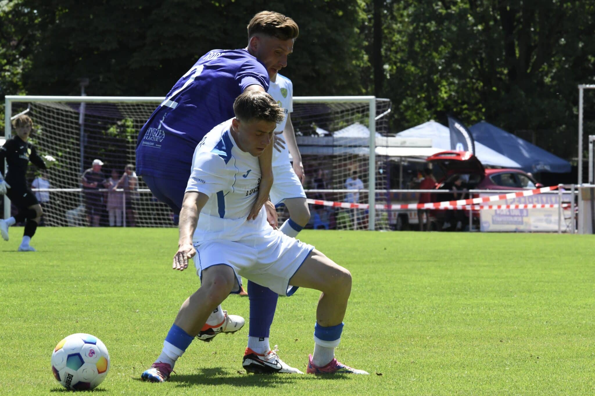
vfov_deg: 5.3
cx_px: 298
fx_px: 4297
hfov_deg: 7.9
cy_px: 198
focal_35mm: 260
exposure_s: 1/1600
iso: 5000
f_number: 18
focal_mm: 260
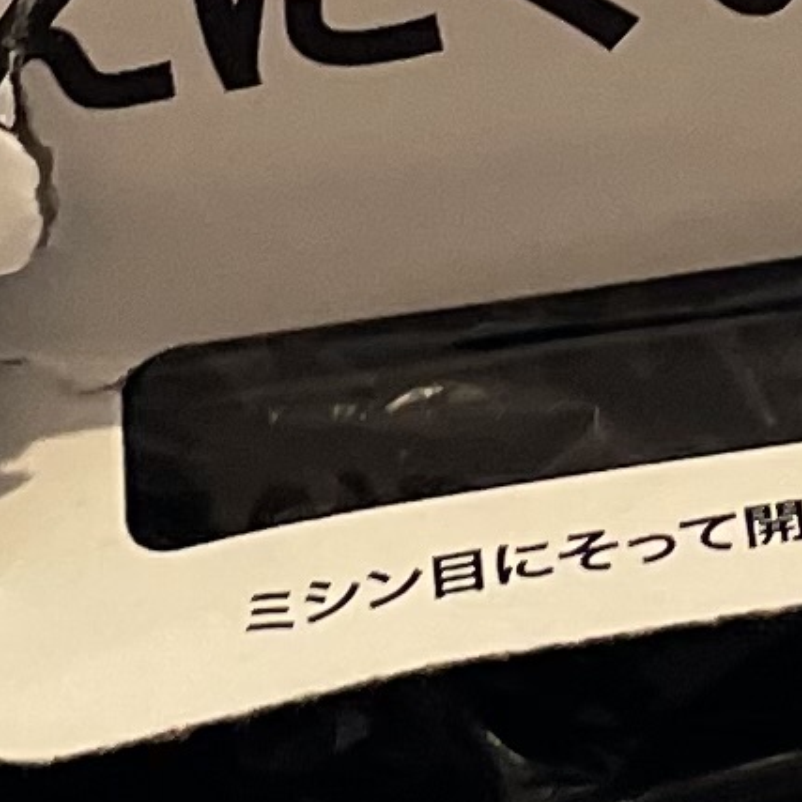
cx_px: 1050
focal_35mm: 217
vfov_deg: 8.1
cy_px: 424
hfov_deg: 8.0
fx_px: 5688
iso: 200
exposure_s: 1/50
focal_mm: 4.2
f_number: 1.6
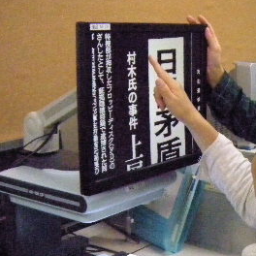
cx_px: 277
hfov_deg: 21.9
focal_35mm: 75
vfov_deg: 23.0
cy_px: 149
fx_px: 628
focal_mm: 5.9
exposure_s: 1/81.5
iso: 1600
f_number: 3.8
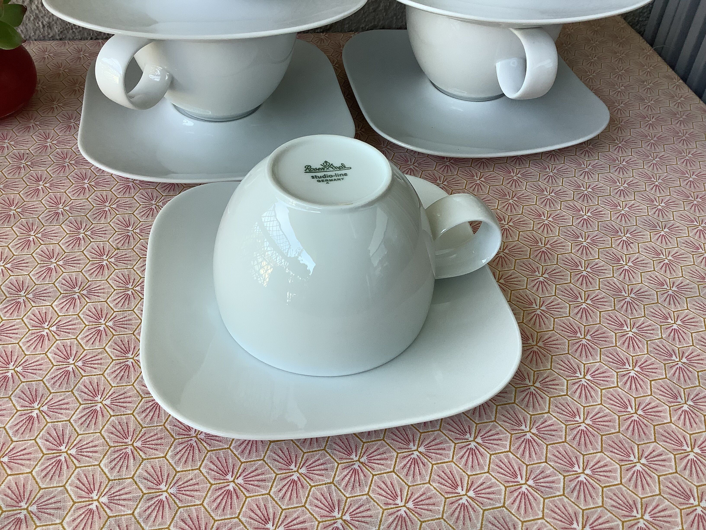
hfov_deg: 58.4
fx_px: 632
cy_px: 265
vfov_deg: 45.4
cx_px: 353
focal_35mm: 31
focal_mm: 3.3
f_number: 2.4
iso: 64
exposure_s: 1/120
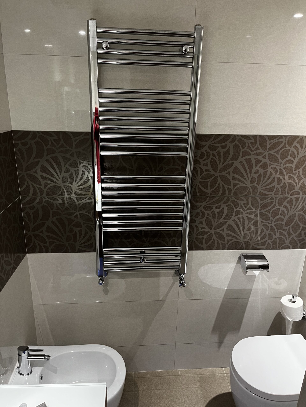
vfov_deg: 67.3
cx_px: 153
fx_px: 306
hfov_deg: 53.1
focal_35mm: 26
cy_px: 204
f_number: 1.6
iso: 250
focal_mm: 5.1
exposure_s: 1/50
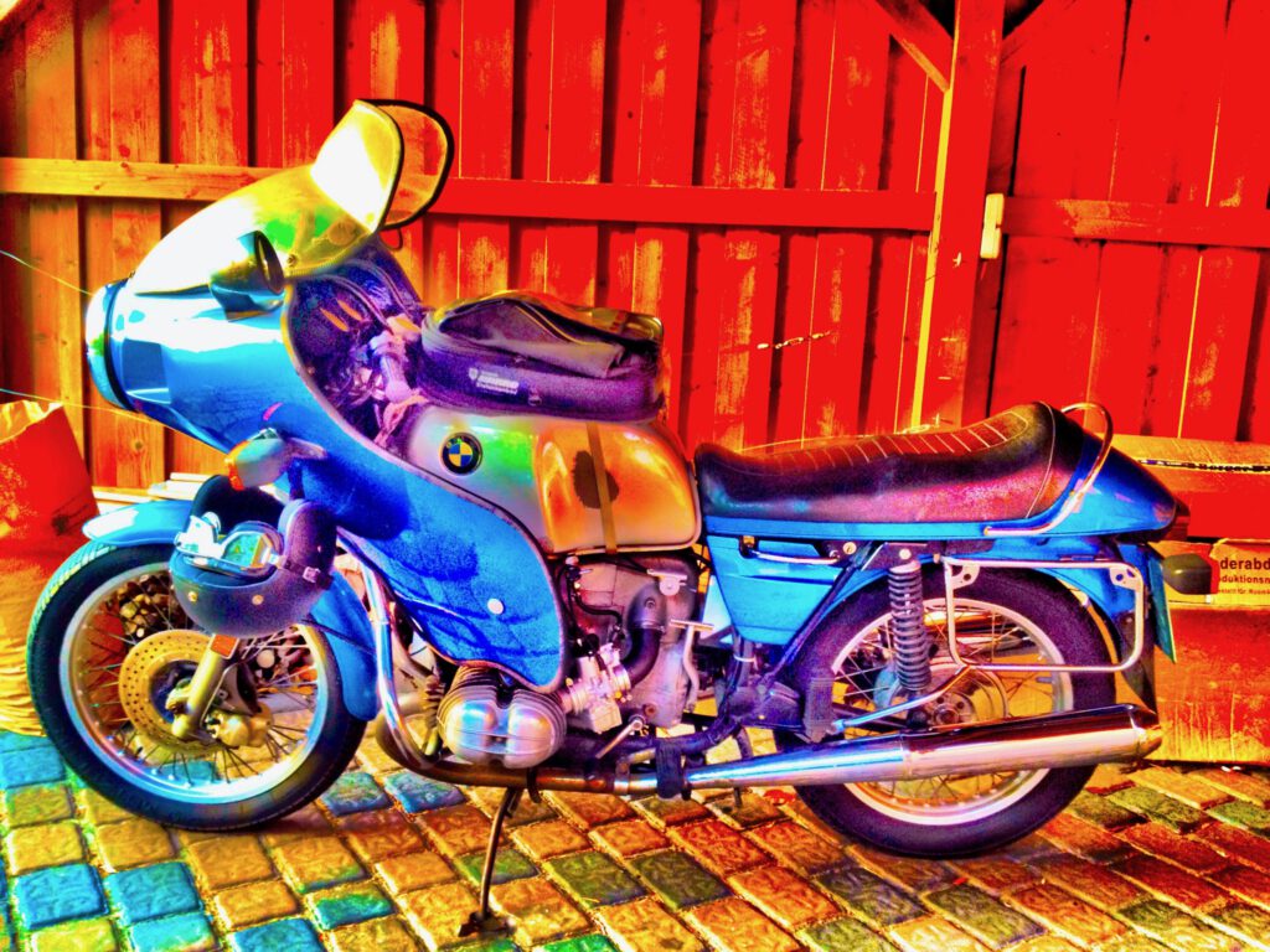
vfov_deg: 40.7
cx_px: 635
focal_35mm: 35
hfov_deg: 52.6
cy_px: 476
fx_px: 1284
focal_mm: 4.28
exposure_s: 1/20
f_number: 2.4
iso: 100
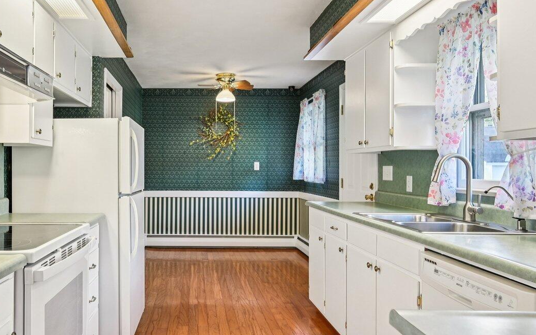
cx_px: 191
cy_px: 167
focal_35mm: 28
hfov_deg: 65.2
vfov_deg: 44.5
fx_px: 409
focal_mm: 14
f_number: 4
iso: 400
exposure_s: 1/45
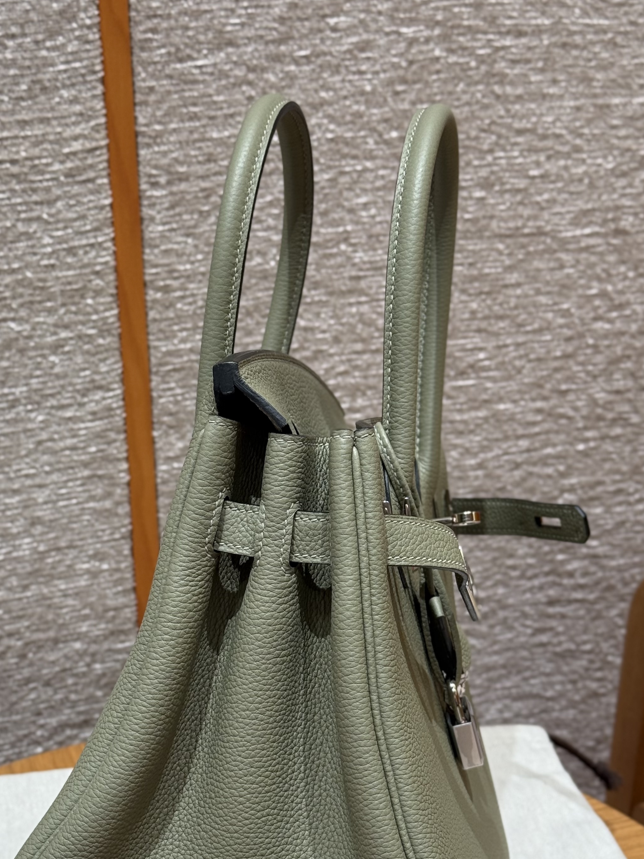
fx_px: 1761
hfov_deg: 20.7
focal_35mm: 71
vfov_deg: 27.3
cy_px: 551
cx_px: 283
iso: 50
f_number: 1.78
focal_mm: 6.76
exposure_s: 1/50
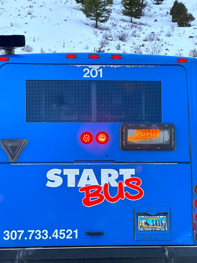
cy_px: 132
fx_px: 584
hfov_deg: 19.1
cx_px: 98
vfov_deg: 25.3
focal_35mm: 77
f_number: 2.8
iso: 80
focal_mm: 9
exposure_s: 1/142
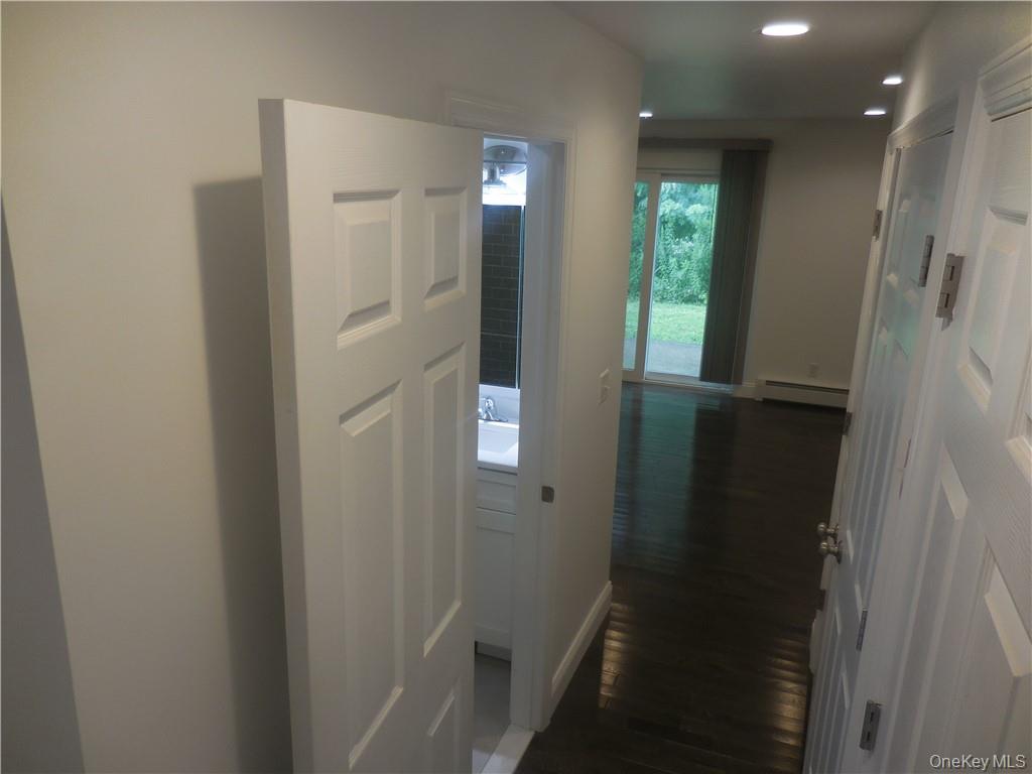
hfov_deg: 69.4
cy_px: 387
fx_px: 745
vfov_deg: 54.9
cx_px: 516
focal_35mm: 25
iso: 125
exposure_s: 1/40
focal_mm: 4.5
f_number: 3.3
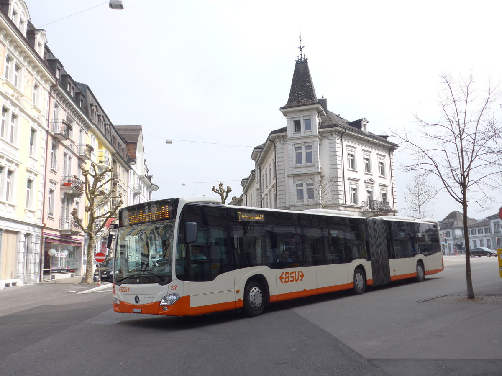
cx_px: 251
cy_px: 188
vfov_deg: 46.8
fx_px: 435
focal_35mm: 30
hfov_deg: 60.0
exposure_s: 1/2000
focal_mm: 6.5
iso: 80
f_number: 2.1
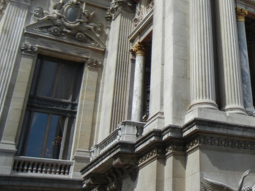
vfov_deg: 23.2
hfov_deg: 29.7
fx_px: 449
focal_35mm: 61
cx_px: 252
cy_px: 6
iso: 160
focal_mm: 5.4
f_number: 7
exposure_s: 1/440
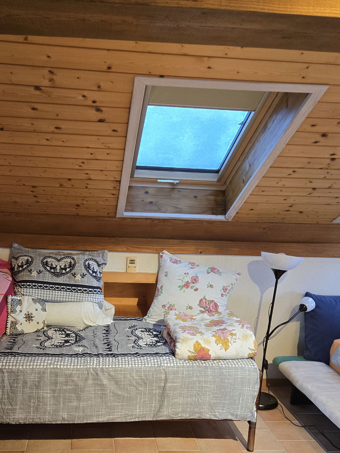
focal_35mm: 37
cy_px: 338
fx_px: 484
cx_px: 119
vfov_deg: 48.3
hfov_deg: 38.3
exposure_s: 1/100
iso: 250
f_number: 1.8
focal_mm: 5.4
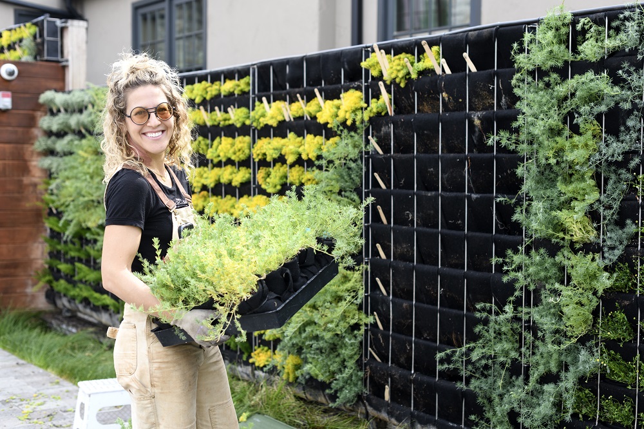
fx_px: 894
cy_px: 214
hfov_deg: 39.6
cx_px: 322
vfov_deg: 27.0
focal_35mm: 50
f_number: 3.5
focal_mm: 50
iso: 250
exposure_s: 1/800
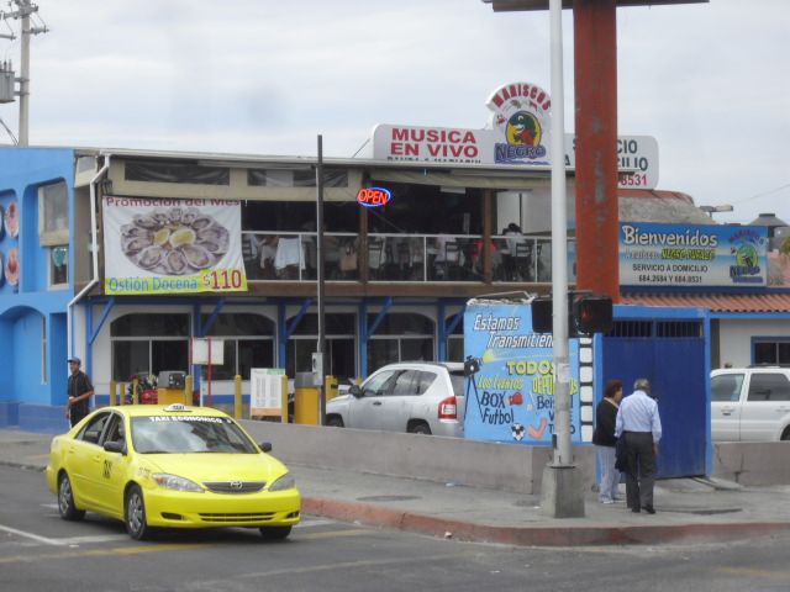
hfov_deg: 17.4
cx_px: 395
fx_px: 2579
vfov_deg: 13.1
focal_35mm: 113
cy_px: 296
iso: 100
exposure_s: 1/100
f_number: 5.2
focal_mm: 18.6
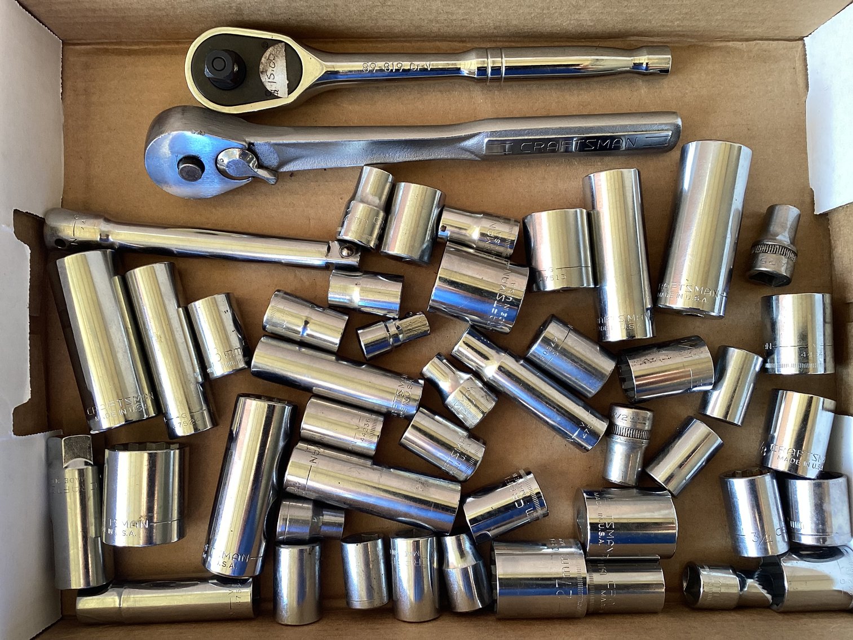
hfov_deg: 58.3
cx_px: 426
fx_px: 764
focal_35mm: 31
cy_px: 320
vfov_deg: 45.4
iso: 50
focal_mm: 3.3
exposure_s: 1/60
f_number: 2.4
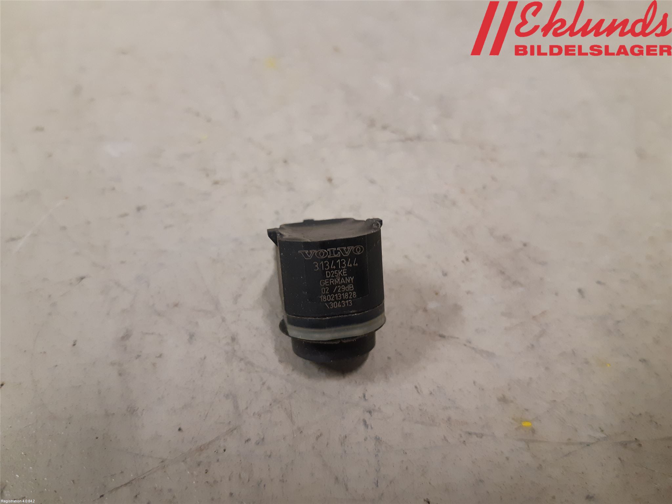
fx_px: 505
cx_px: 336
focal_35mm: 26
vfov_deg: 53.1
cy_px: 252
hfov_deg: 67.3
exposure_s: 1/50
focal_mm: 3.93
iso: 250
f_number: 1.7
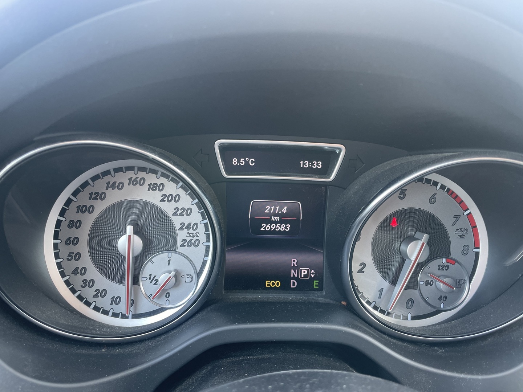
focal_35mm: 26
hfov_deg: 67.3
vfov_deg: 53.1
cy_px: 196
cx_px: 262
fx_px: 393
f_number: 1.6
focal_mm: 4.2
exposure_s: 1/111
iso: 125
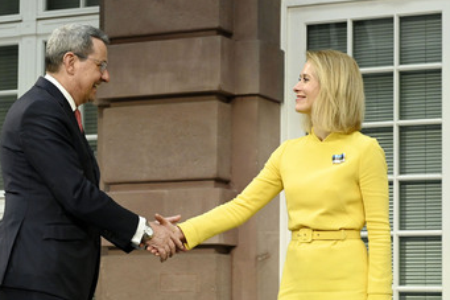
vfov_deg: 16.6
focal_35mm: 82
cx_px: 195
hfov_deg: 24.8
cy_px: 196
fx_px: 1024
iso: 4000
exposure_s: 1/1000
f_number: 5.6
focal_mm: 62
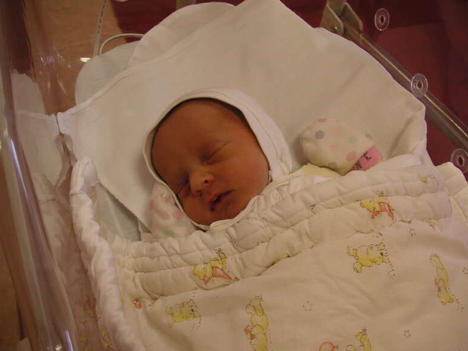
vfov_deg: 37.7
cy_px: 171
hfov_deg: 49.0
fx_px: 514
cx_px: 233
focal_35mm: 38
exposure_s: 1/45
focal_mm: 6.1
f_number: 2.8
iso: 64
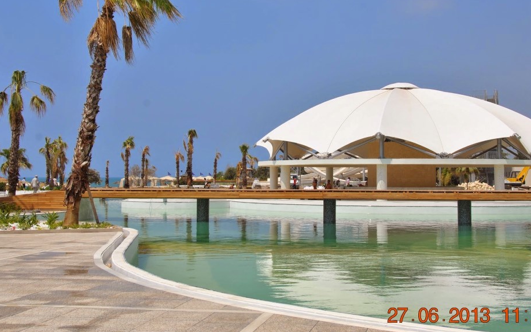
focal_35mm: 52
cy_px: 127
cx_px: 283
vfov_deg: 25.0
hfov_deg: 39.1
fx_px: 747
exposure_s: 1/400
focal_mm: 27
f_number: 10
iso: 100
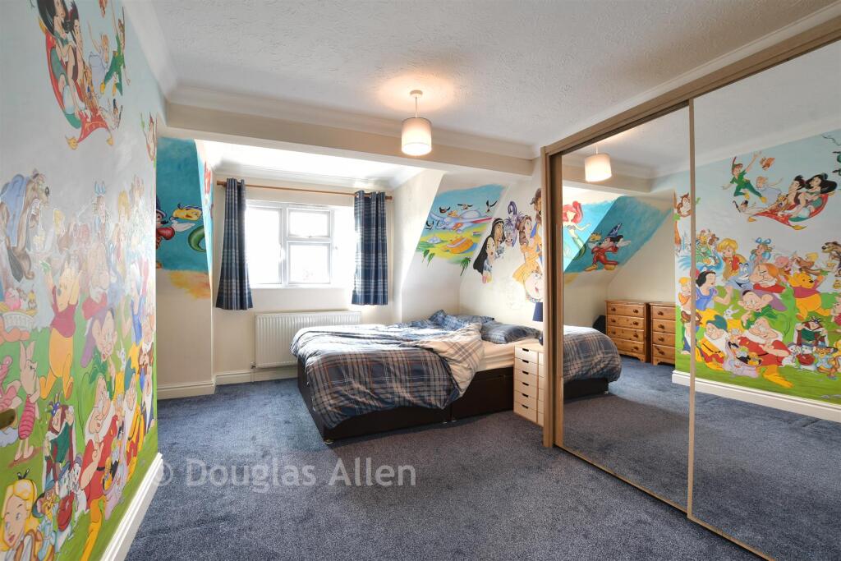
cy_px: 280
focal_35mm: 15
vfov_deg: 77.3
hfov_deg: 100.4
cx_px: 420
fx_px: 350
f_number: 8
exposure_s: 1/2
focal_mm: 10
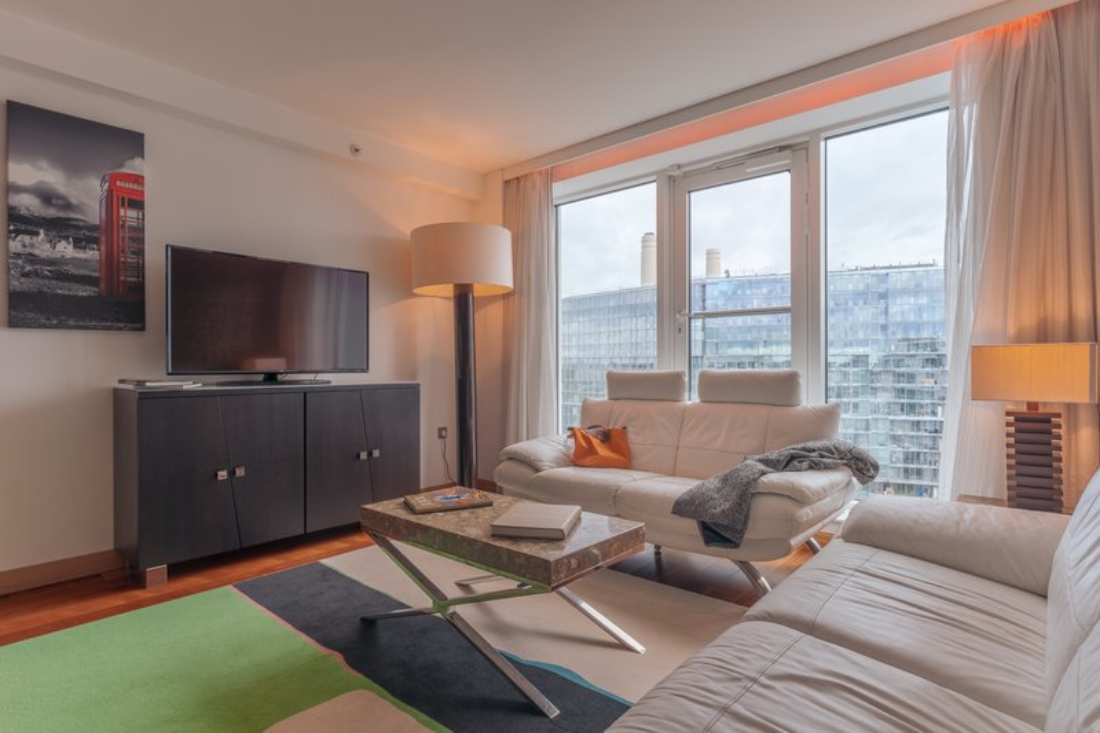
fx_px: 550
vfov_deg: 67.4
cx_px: 550
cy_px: 366
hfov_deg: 90.0
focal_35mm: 18
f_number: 9
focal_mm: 18
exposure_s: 1/25
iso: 100
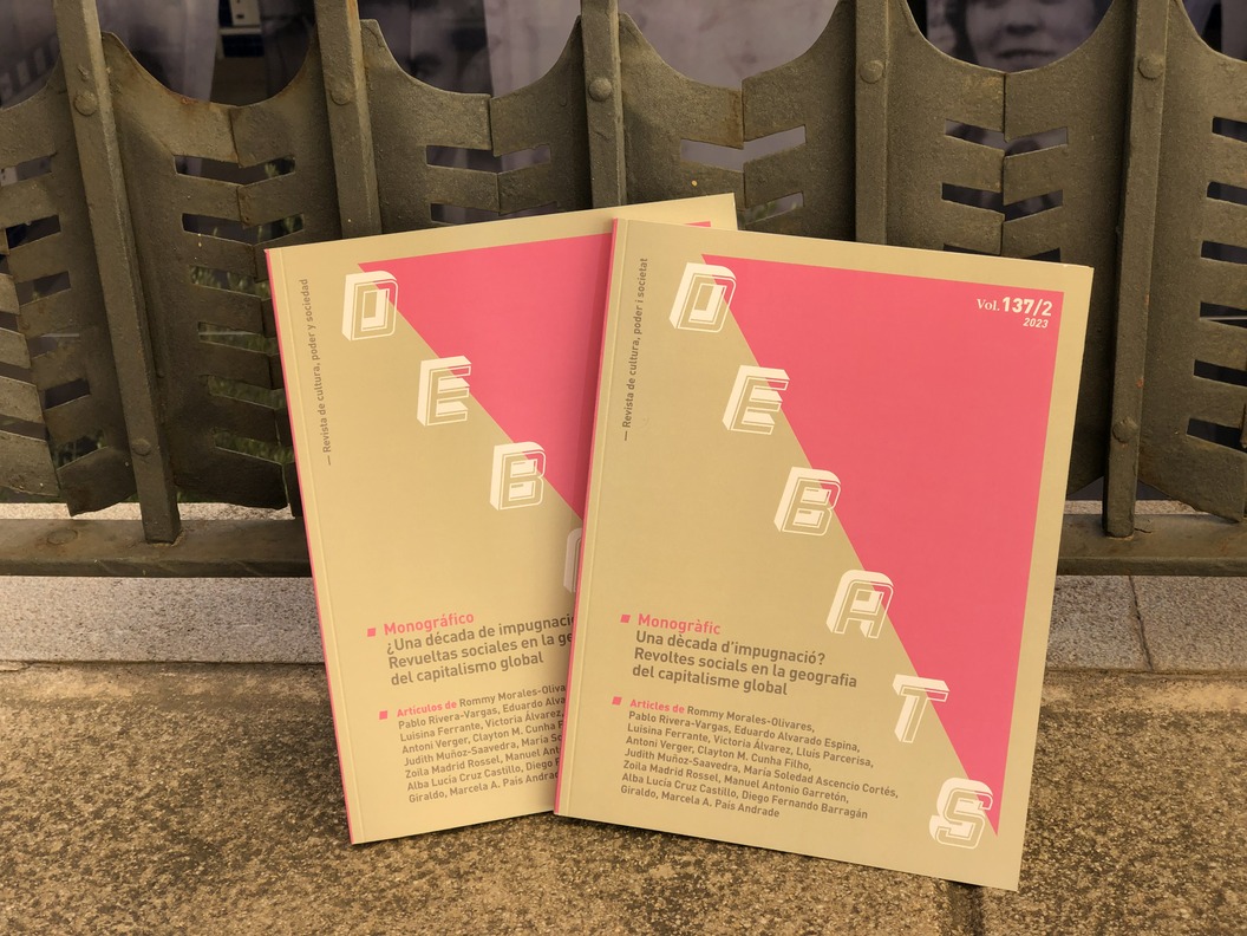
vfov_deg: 25.7
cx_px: 624
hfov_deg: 33.8
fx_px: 2053
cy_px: 468
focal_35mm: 57
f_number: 2.8
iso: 20
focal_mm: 6.6
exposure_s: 1/264
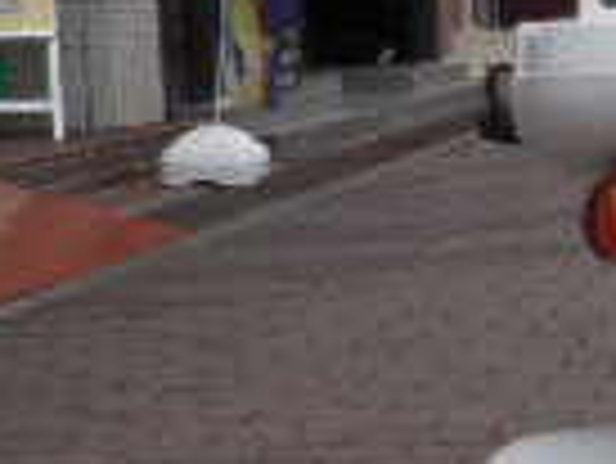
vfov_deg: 11.3
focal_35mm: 131
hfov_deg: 14.3
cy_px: 158
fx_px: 2333
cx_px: 845
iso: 100
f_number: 3.7
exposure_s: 1/400
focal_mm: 5
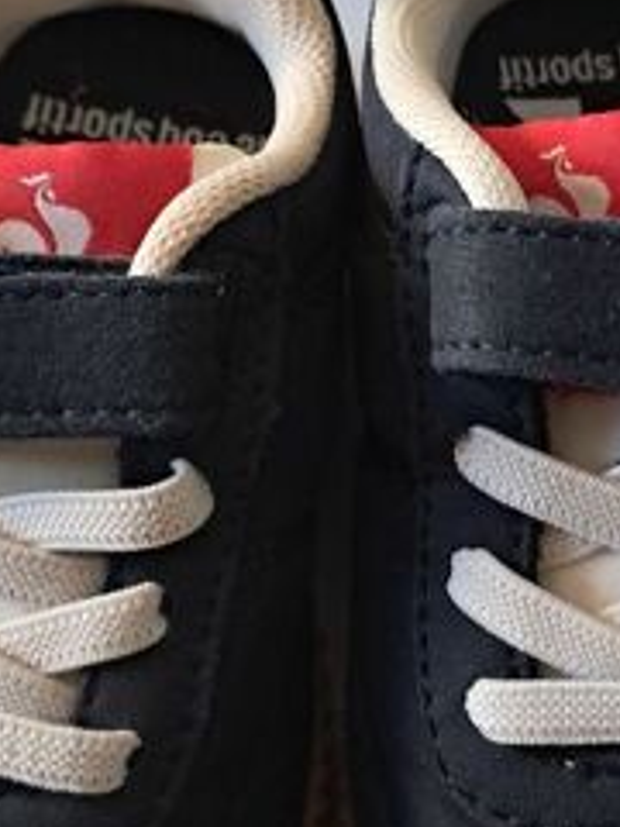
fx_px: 1719
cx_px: 468
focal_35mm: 72
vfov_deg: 27.0
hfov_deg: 20.3
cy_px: 407
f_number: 1.8
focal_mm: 4
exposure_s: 1/50
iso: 640
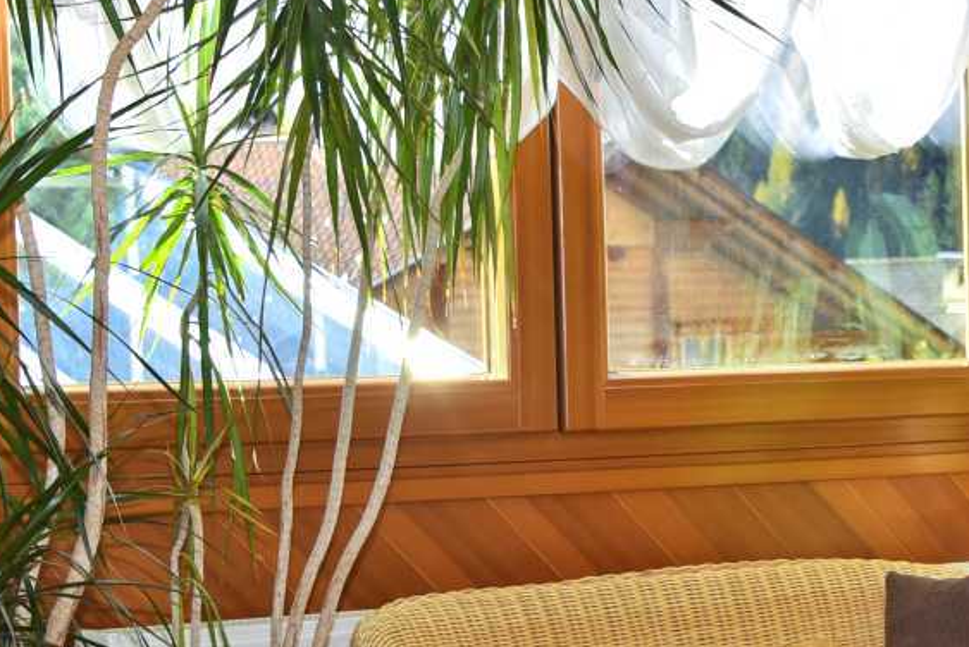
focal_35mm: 138
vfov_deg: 9.9
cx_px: 1119
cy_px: 544
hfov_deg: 14.4
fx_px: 3716
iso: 160
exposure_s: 1/80
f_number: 8
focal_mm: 48
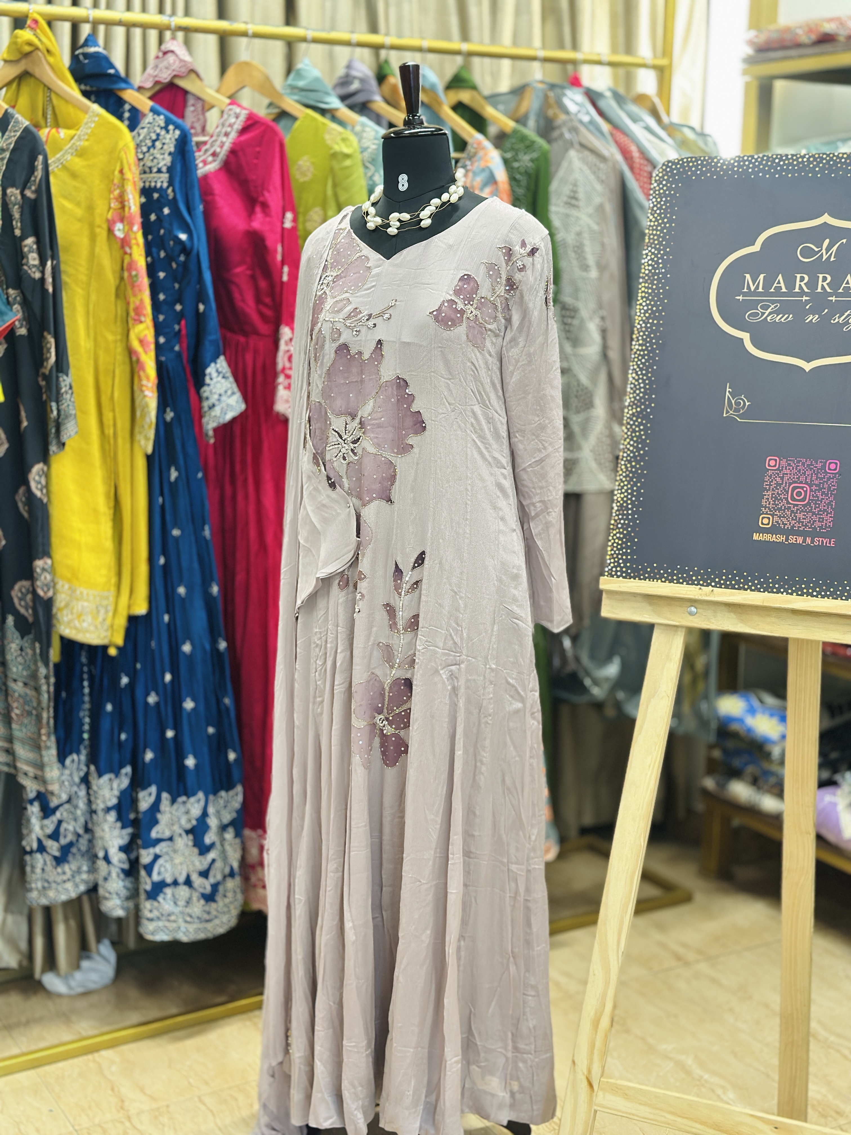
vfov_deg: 39.7
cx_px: 426
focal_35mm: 48
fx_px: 1573
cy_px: 568
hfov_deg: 30.3
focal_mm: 6.86
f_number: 1.78
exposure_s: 1/50
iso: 250
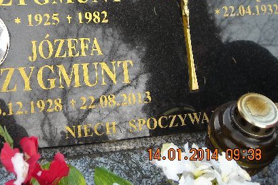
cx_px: 63
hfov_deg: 34.2
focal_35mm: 57
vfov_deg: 23.2
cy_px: 26
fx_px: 440
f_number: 2.8
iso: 64
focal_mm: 5.7
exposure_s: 1/71
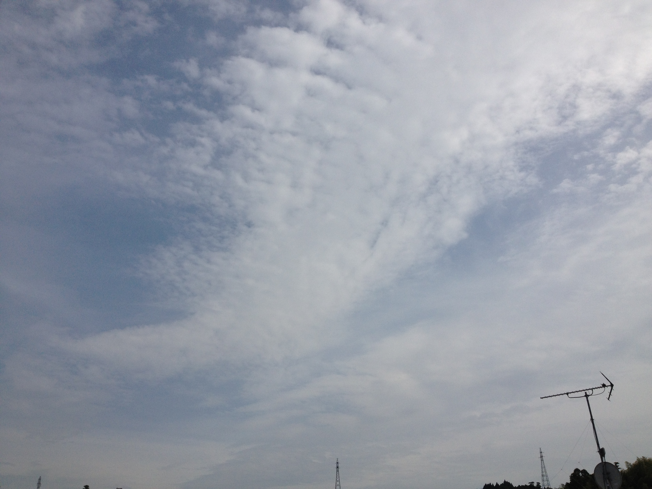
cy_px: 244
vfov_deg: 40.7
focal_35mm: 35
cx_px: 326
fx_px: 659
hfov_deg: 52.6
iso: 64
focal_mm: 4.28
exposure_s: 1/5025
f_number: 2.4
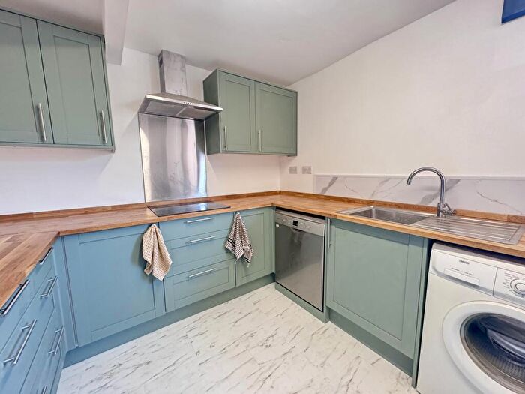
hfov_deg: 102.1
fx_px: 212
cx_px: 262
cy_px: 197
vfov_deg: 85.7
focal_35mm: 14
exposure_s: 1/68
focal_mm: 2.22
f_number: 2.2
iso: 320
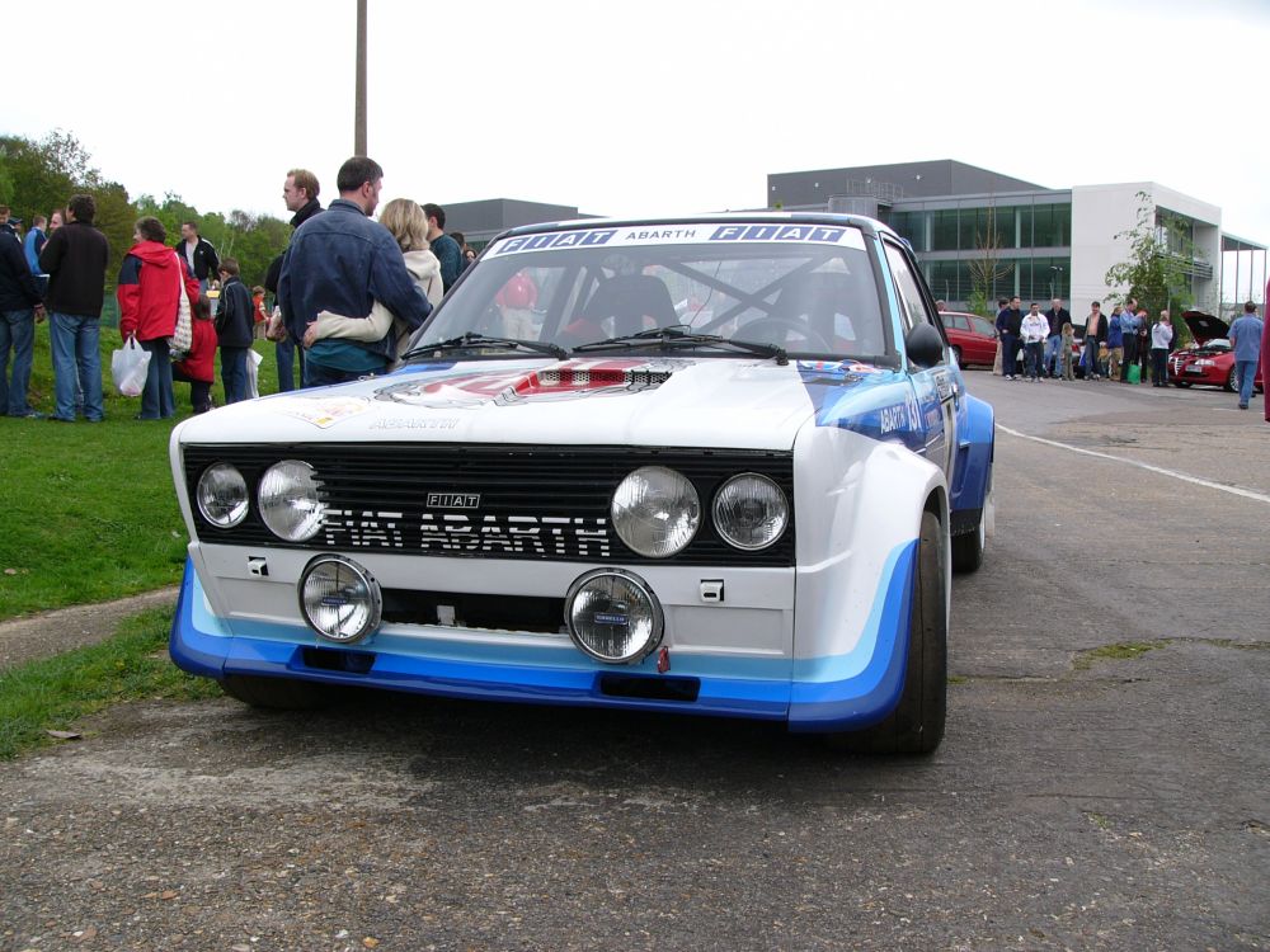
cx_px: 635
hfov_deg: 51.4
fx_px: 1321
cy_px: 476
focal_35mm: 36
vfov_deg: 39.7
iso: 50
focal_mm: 6
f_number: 4
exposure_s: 1/200
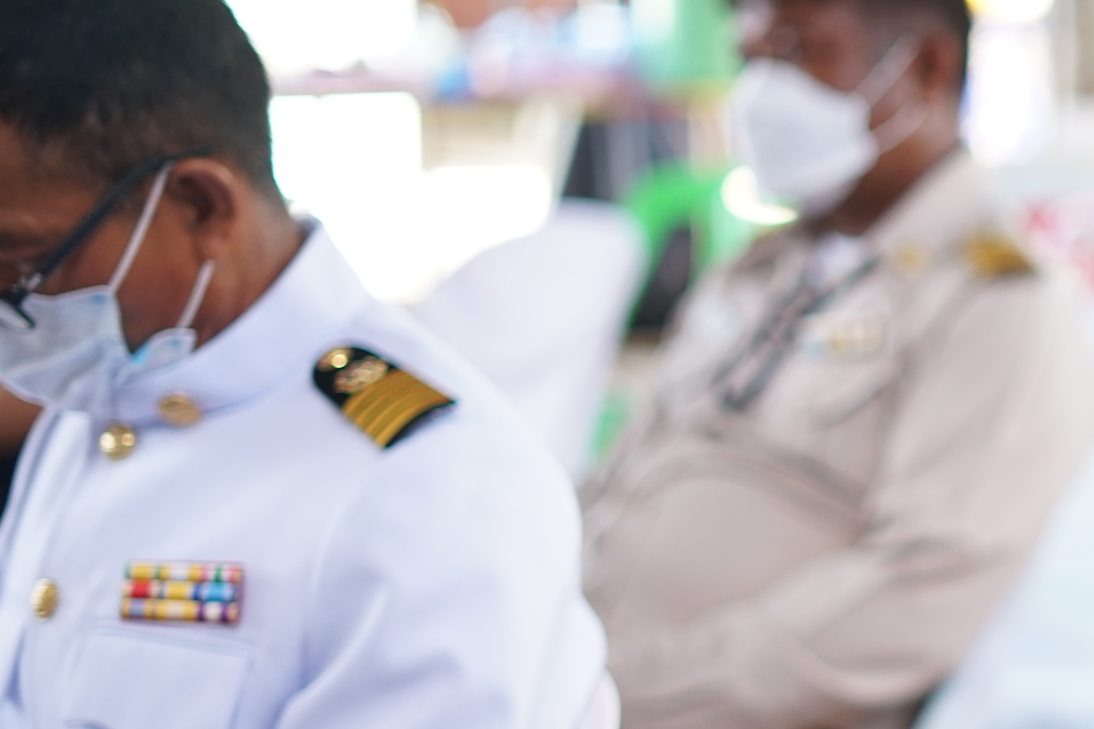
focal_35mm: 134
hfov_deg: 14.6
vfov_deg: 10.2
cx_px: 1441
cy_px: 567
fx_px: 4072
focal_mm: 50
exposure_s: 1/400
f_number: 1.8
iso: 400
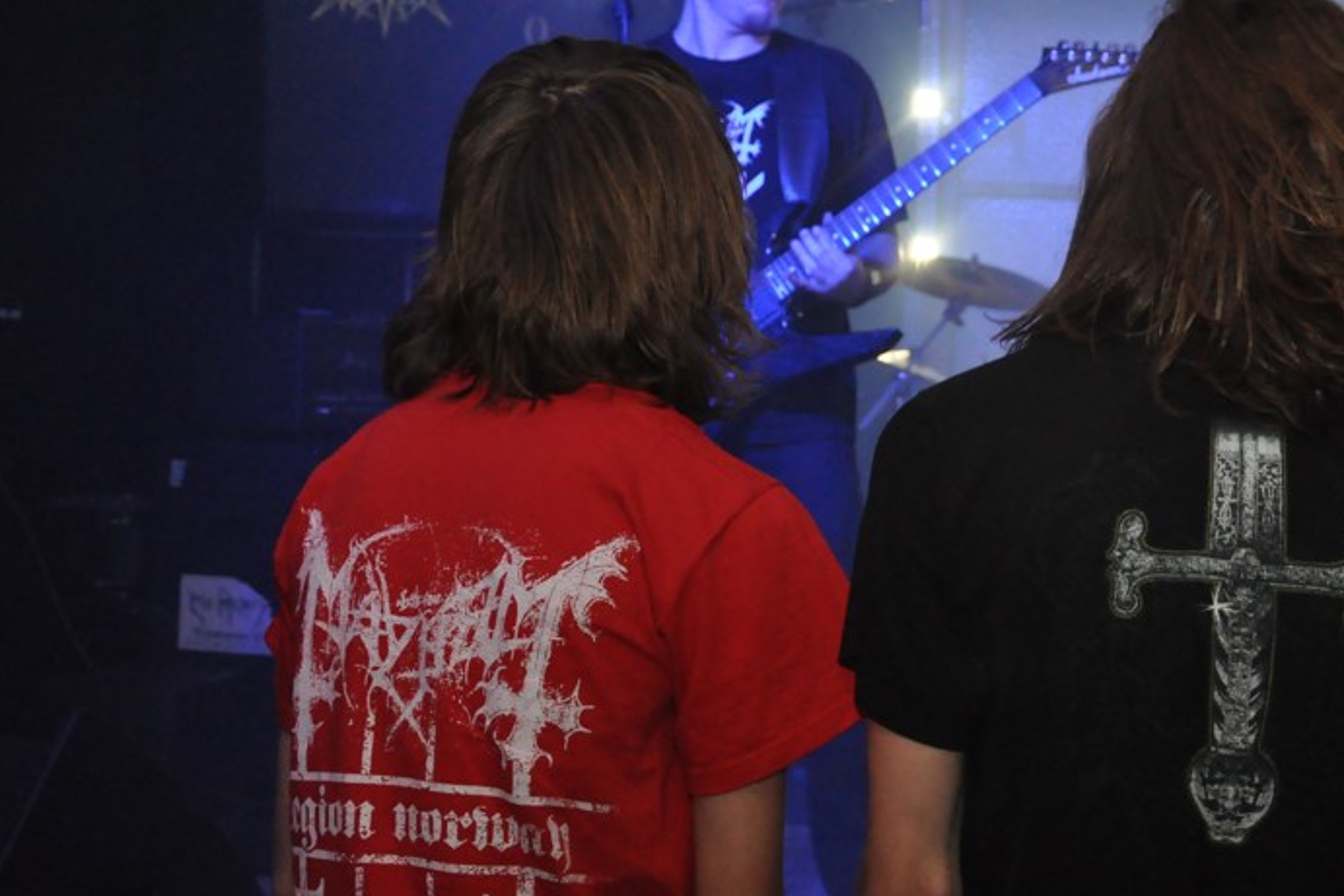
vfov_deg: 19.2
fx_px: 2651
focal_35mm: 71
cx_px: 949
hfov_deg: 28.2
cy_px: 457
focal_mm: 32
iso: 2000
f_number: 4.2
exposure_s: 1/250
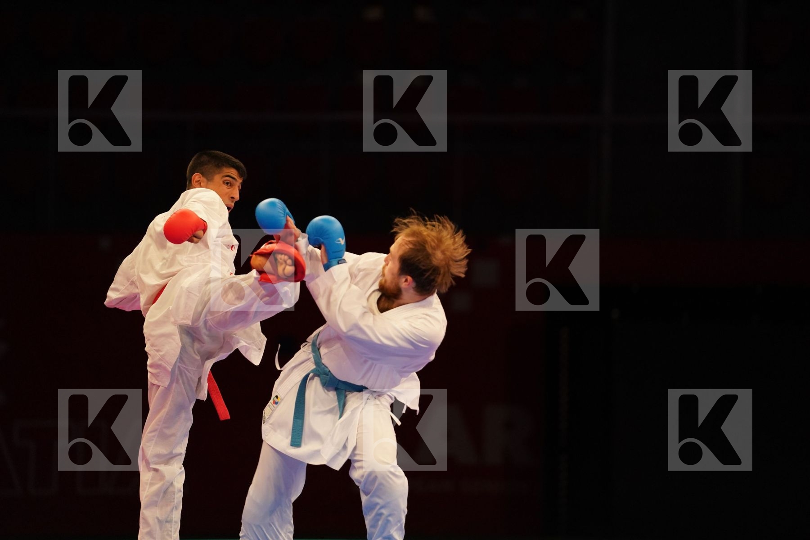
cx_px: 405
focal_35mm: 200
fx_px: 4500
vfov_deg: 6.9
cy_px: 270
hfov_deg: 10.3
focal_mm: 200
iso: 3200
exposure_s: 1/1000
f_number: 2.8
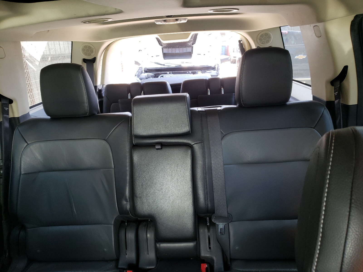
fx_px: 273
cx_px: 182
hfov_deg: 67.3
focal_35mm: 26
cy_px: 136
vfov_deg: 53.1
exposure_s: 1/120
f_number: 1.5
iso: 55
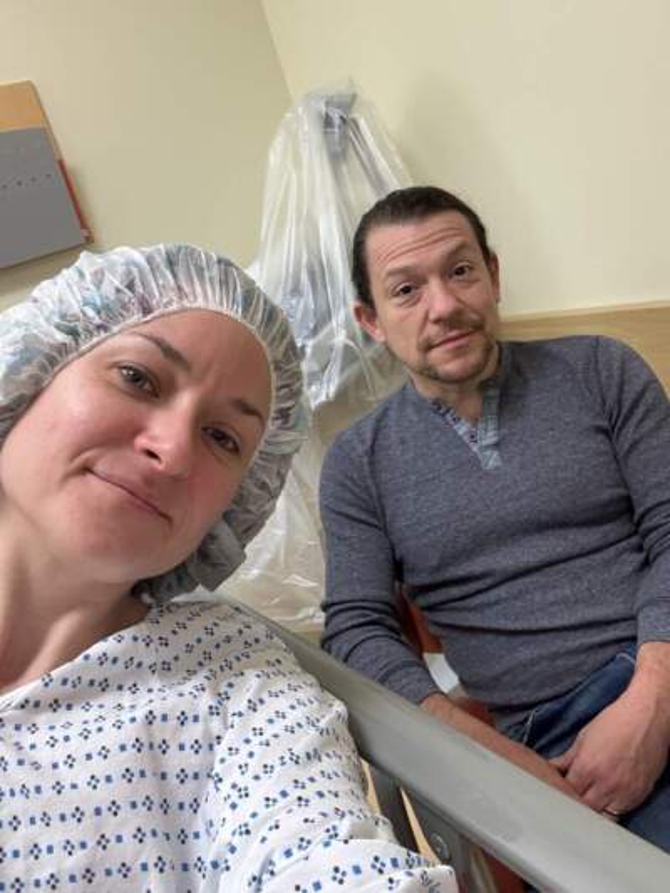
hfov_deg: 46.8
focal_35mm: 30
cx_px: 335
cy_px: 446
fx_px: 774
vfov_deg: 60.0
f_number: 1.9
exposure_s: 1/60
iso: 125
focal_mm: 2.69
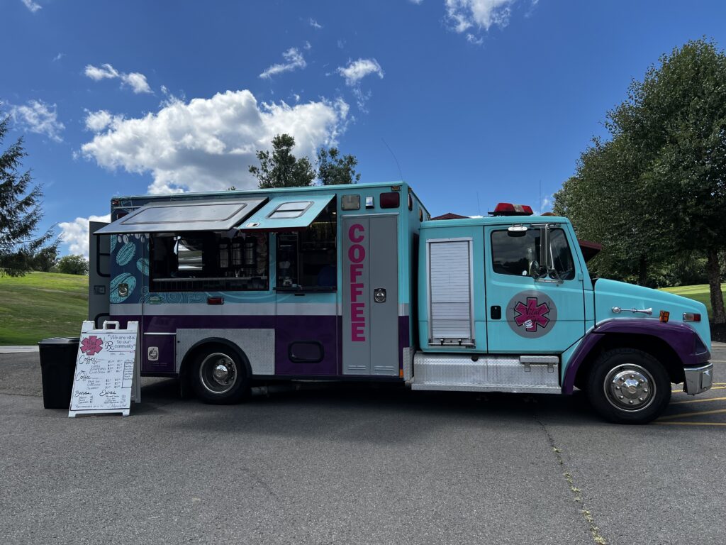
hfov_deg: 67.3
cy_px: 272
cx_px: 363
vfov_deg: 53.1
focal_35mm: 26
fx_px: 545
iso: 50
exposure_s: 1/3704
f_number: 1.5
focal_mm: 5.7
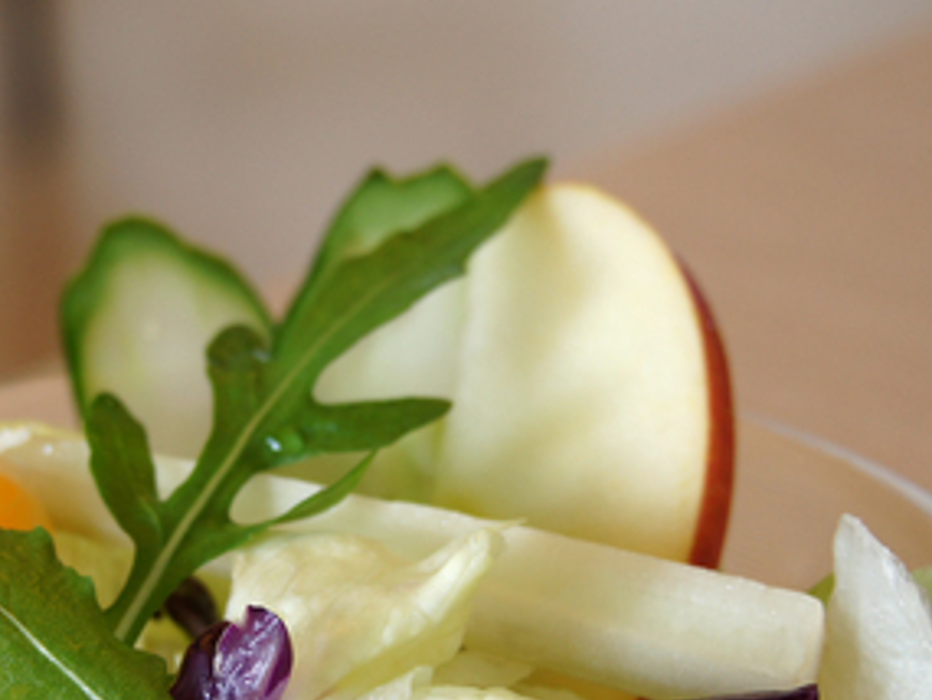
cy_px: 625
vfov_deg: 15.6
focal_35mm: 94
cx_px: 298
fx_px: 2532
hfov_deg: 20.8
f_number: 4.5
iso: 250
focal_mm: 31
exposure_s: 1/50
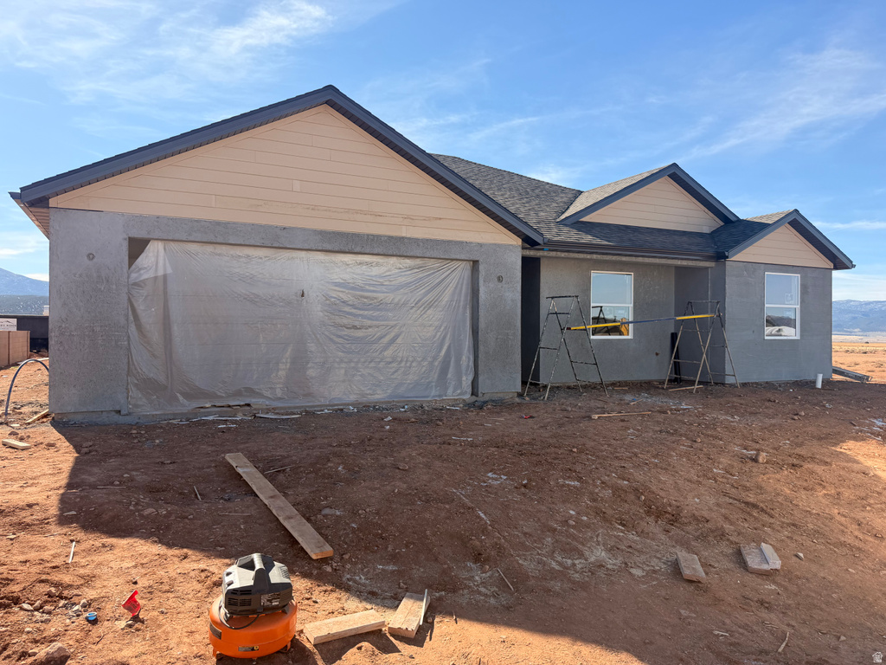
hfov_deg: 71.6
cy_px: 332
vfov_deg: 56.8
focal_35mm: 24
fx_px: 614
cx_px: 443
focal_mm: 6.76
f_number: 1.78
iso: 80
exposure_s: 1/2611
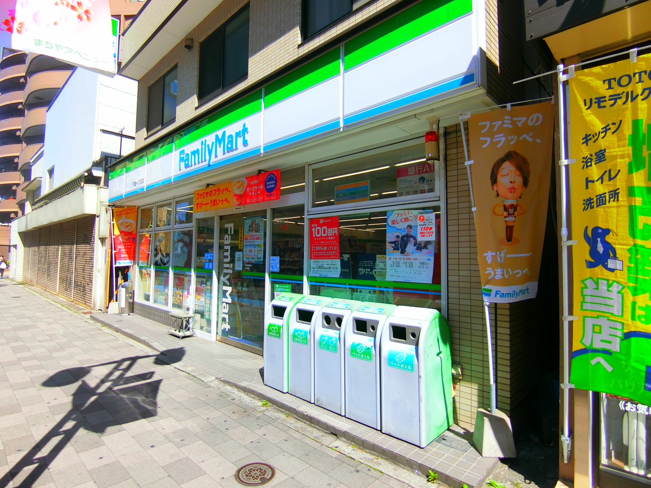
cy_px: 244
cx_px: 326
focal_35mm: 19
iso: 80
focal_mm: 4.06
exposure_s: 1/160
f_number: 6.9
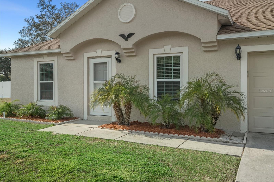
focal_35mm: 32
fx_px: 243
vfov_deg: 41.1
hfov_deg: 58.7
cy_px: 91
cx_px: 137
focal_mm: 32
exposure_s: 1/320
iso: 320
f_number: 8
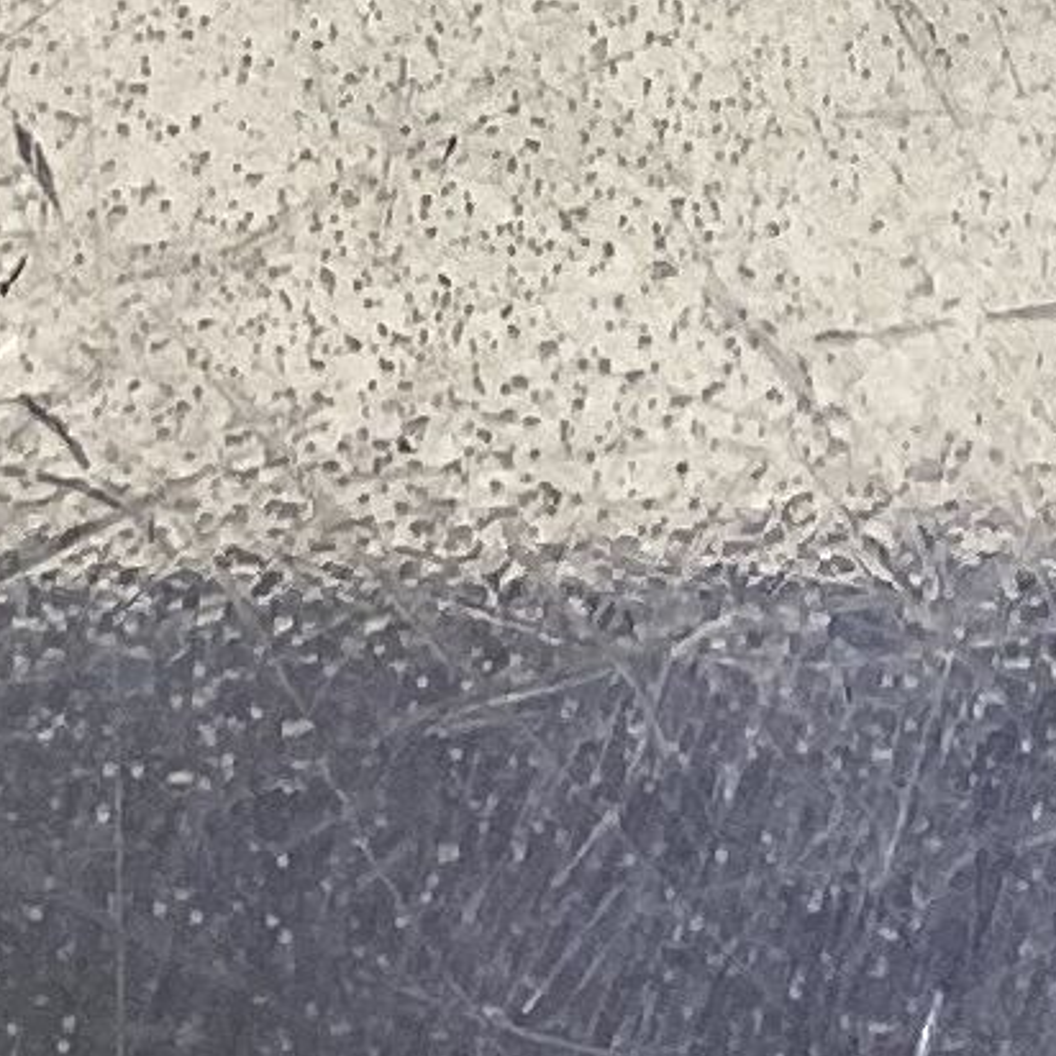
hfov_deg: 7.8
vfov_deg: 7.4
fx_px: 7489
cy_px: -1692
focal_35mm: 217
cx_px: 1833
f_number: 2.4
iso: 80
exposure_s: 1/50
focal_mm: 3.3
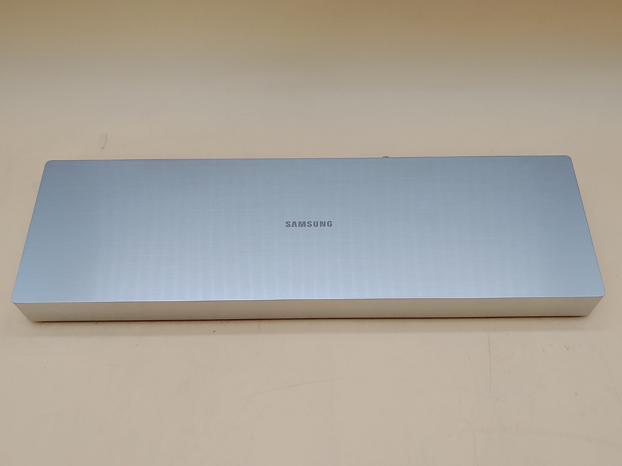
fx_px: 647
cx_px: 311
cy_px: 233
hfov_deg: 51.4
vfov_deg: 39.7
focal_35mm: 36
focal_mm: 4.36
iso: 50
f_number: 1.8
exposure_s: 1/184
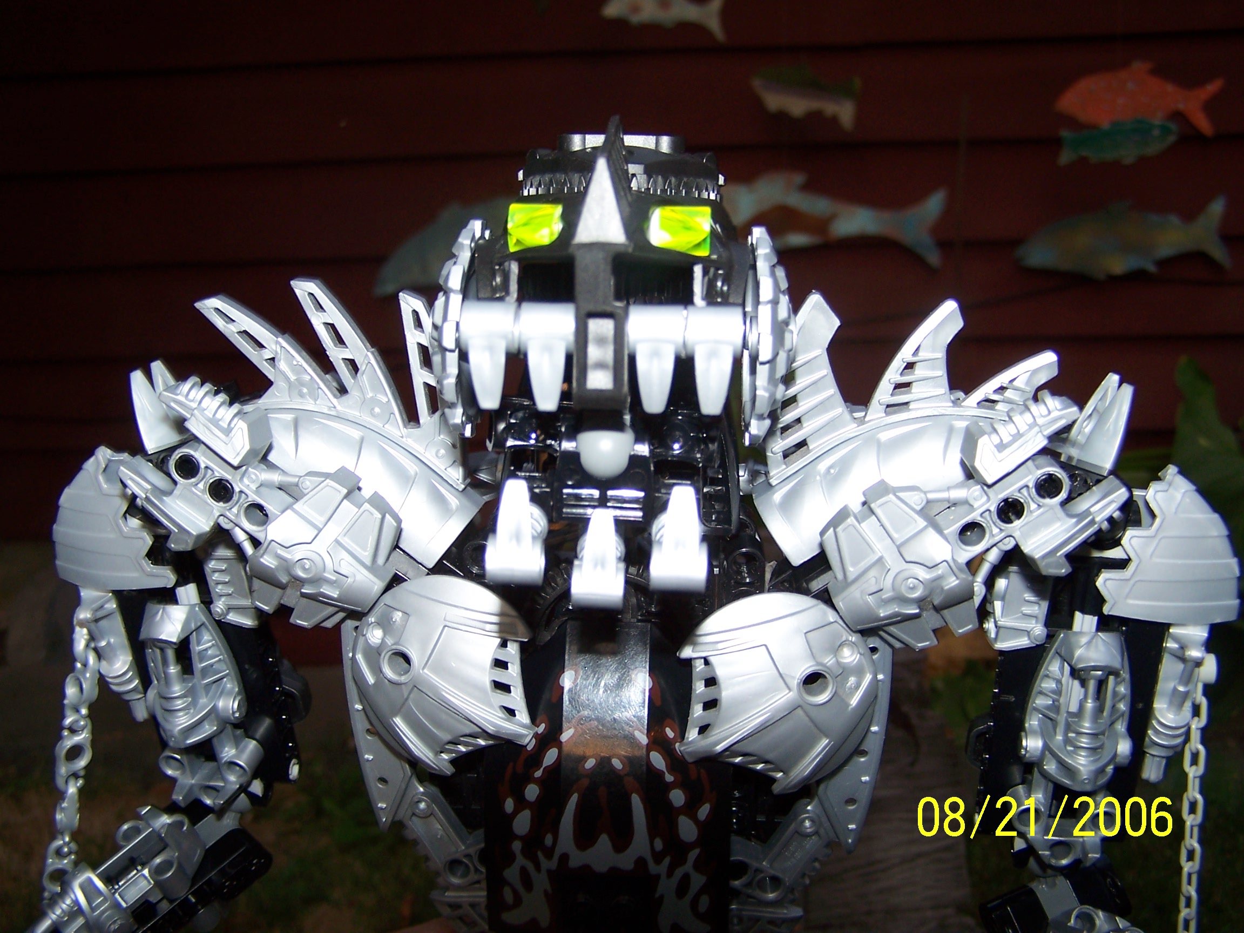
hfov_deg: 49.0
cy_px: 466
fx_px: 1366
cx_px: 622
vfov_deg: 37.7
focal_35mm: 38
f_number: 2.8
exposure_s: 1/60
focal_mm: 6.3
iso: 80
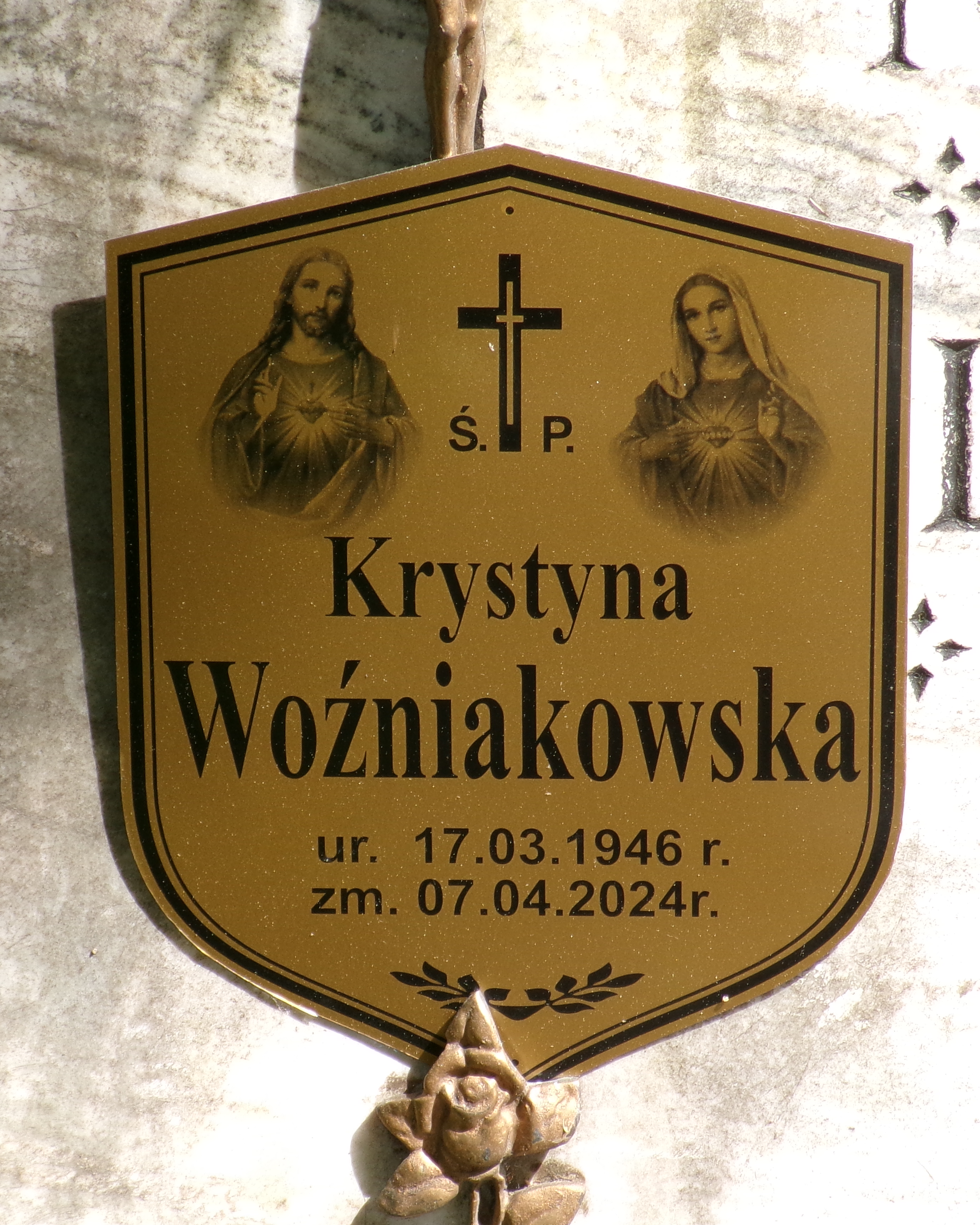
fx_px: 6707
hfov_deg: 8.4
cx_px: 451
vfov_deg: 10.4
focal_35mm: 185
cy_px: 612
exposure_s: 1/140
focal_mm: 25.5
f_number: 6.3
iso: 100
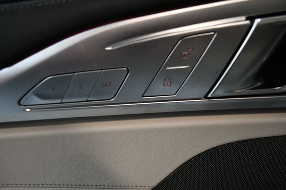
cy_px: 95
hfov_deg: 67.4
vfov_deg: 47.9
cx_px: 143
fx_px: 214
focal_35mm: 27
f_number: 3.5
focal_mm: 18
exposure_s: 1/125
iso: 1600
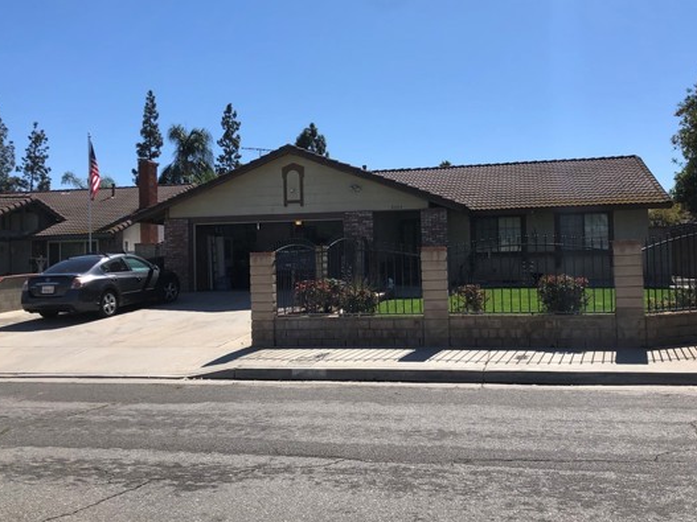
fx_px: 684
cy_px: 251
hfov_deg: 54.0
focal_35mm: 34
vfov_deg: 41.8
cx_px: 362
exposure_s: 1/2558
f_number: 1.8
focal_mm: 4
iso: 25
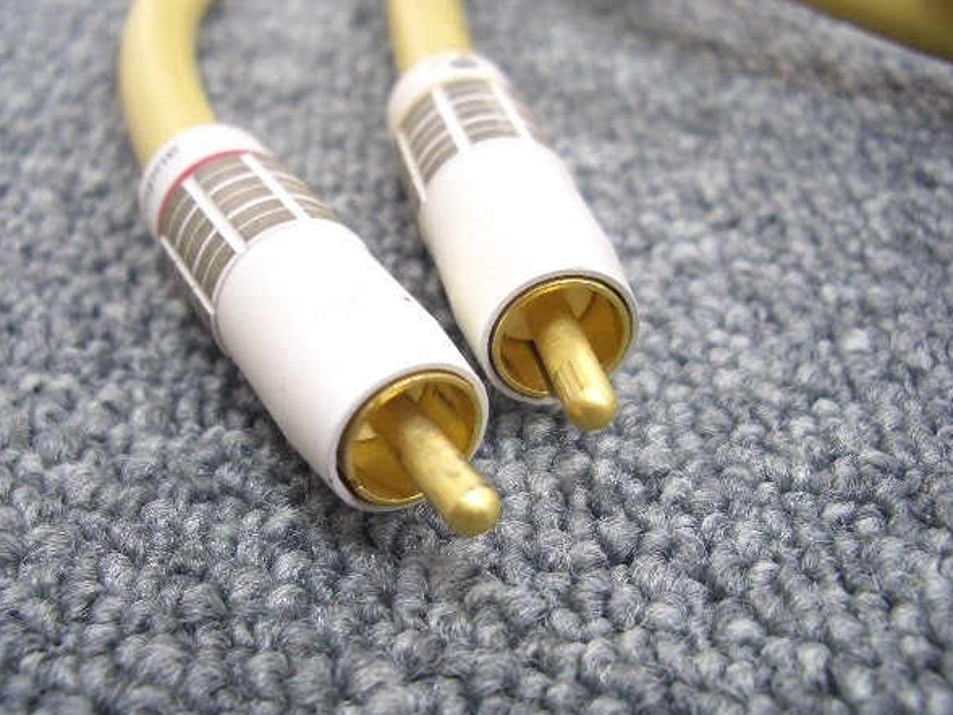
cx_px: 456
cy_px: 374
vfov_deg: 37.7
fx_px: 1046
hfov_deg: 49.0
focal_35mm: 38
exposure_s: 1/20
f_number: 2.6
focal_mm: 5.8
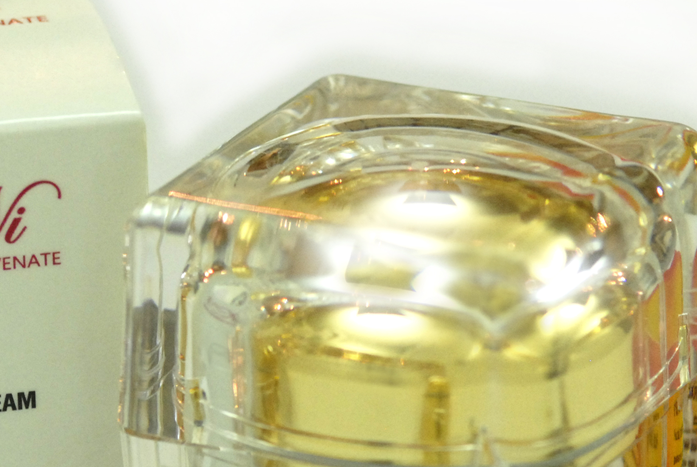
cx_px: 261
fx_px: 7195
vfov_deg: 3.7
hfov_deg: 5.5
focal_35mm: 371
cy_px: 295
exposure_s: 1/125
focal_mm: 105
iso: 800
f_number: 5
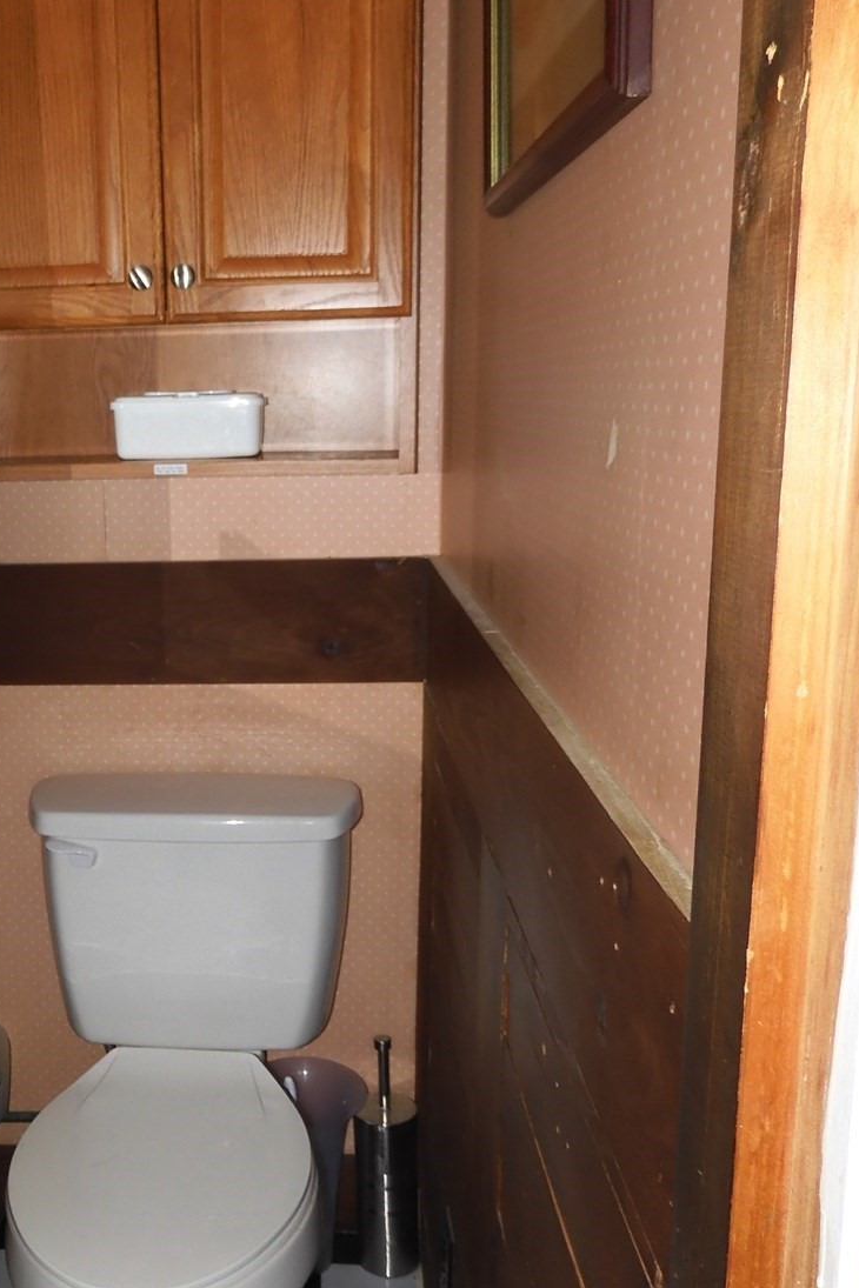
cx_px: 189
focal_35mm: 35
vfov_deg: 54.4
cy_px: 687
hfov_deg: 36.7
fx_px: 1253
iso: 200
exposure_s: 1/30
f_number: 3.4
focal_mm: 4.3
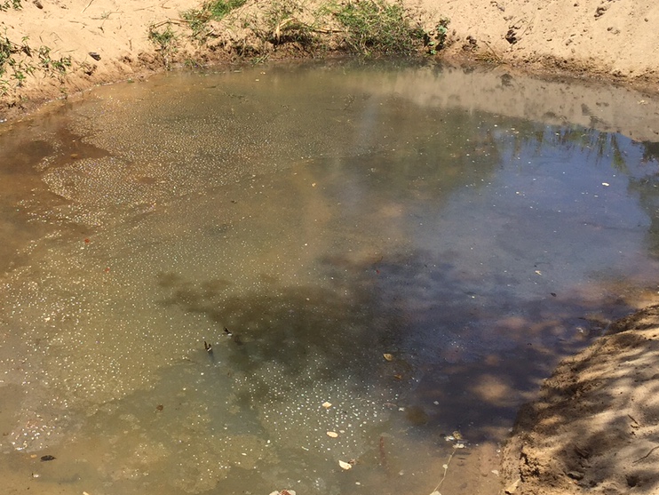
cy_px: 156
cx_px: 199
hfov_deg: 37.6
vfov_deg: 28.9
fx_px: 952
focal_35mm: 50
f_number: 2.2
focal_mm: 4.15
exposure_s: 1/2083
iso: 32
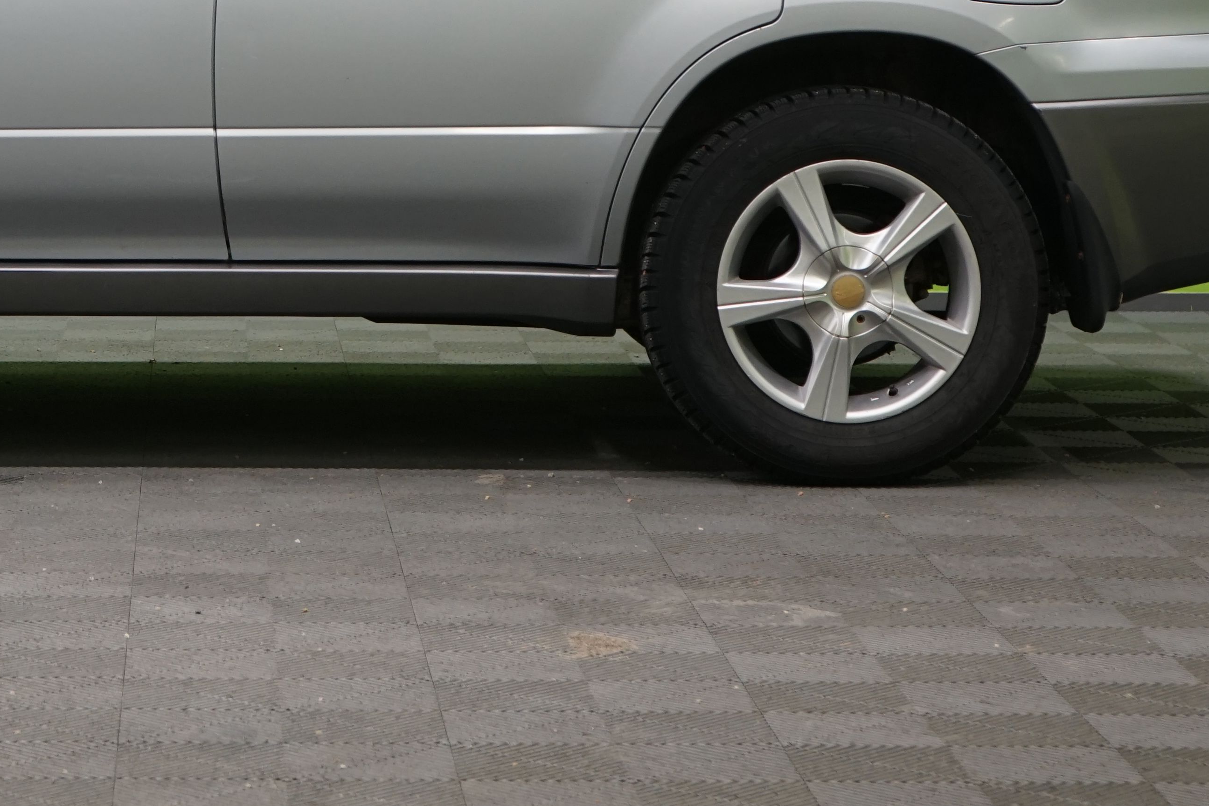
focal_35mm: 125
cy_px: -16
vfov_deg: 10.9
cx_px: 142
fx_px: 4198
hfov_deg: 16.2
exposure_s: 1/50
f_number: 5
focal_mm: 54
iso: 640
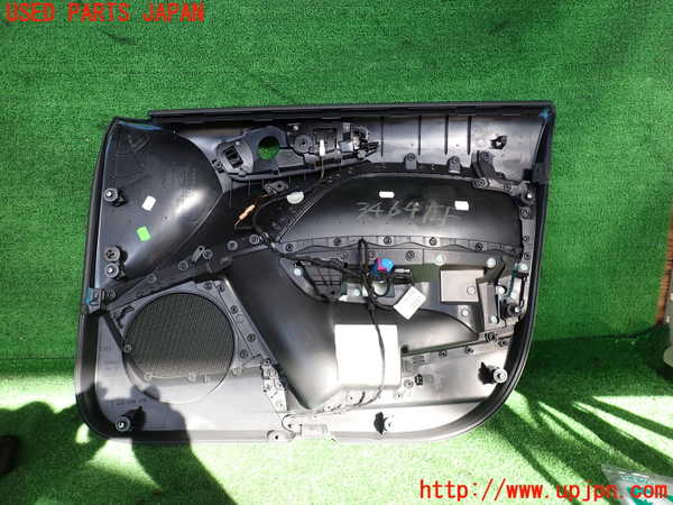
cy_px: 252
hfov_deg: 69.4
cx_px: 336
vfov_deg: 54.9
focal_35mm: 25
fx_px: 486
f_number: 2.8
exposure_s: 1/80
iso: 100
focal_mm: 4.5
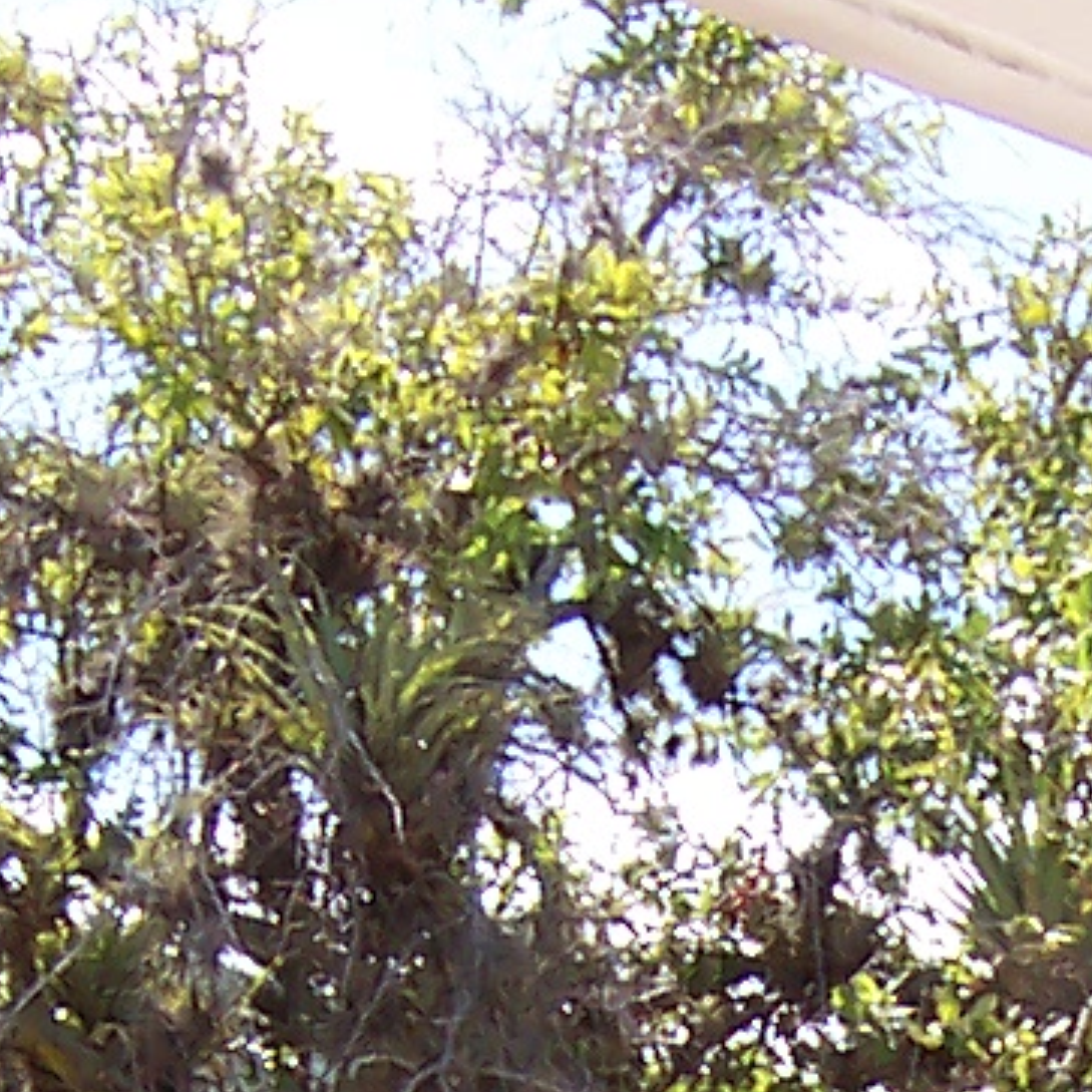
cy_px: 2103
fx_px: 6353
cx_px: 1035
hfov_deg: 9.8
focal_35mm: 178
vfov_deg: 9.3
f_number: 4
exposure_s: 1/350
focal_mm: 5.6
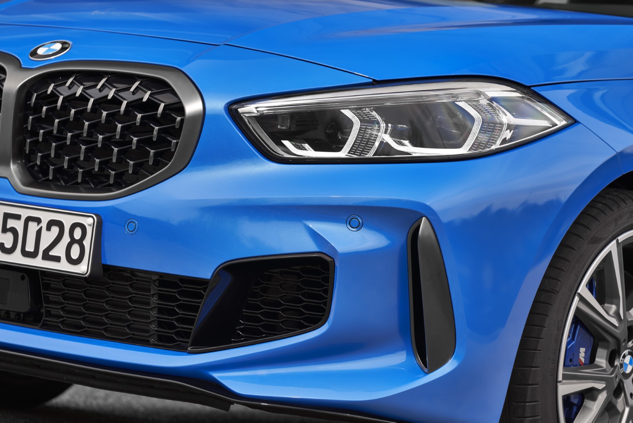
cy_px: 212
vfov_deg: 8.1
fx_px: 2990
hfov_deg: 12.1
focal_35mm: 170
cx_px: 316
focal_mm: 170
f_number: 5
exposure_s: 1/200
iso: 100
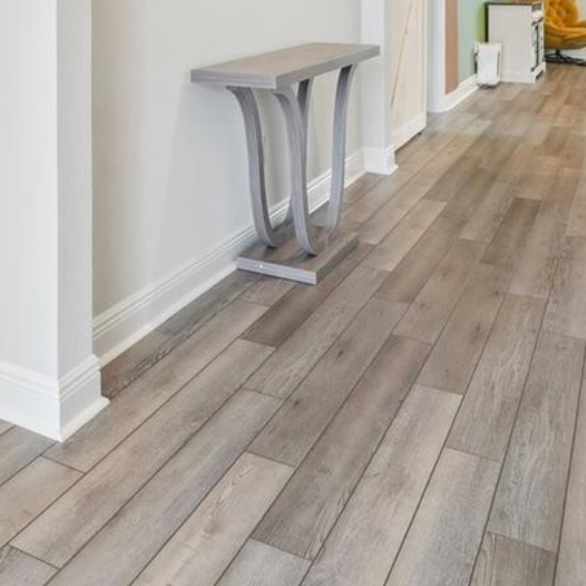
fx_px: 804
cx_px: -5
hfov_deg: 35.9
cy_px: -45
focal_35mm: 42
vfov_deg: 34.9
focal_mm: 14
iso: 200
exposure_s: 1/6
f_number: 8
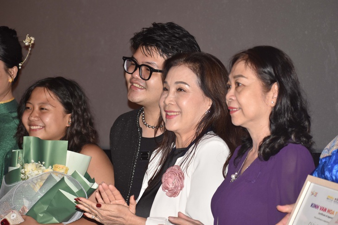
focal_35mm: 142
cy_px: 112
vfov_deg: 9.6
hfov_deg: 14.4
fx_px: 1338
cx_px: 169
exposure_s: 1/160
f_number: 4.8
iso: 400
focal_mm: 95
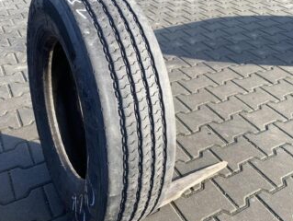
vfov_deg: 40.8
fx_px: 297
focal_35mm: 35
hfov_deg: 52.6
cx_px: 146
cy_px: 111
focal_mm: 4.25
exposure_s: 1/519
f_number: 1.8
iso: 32
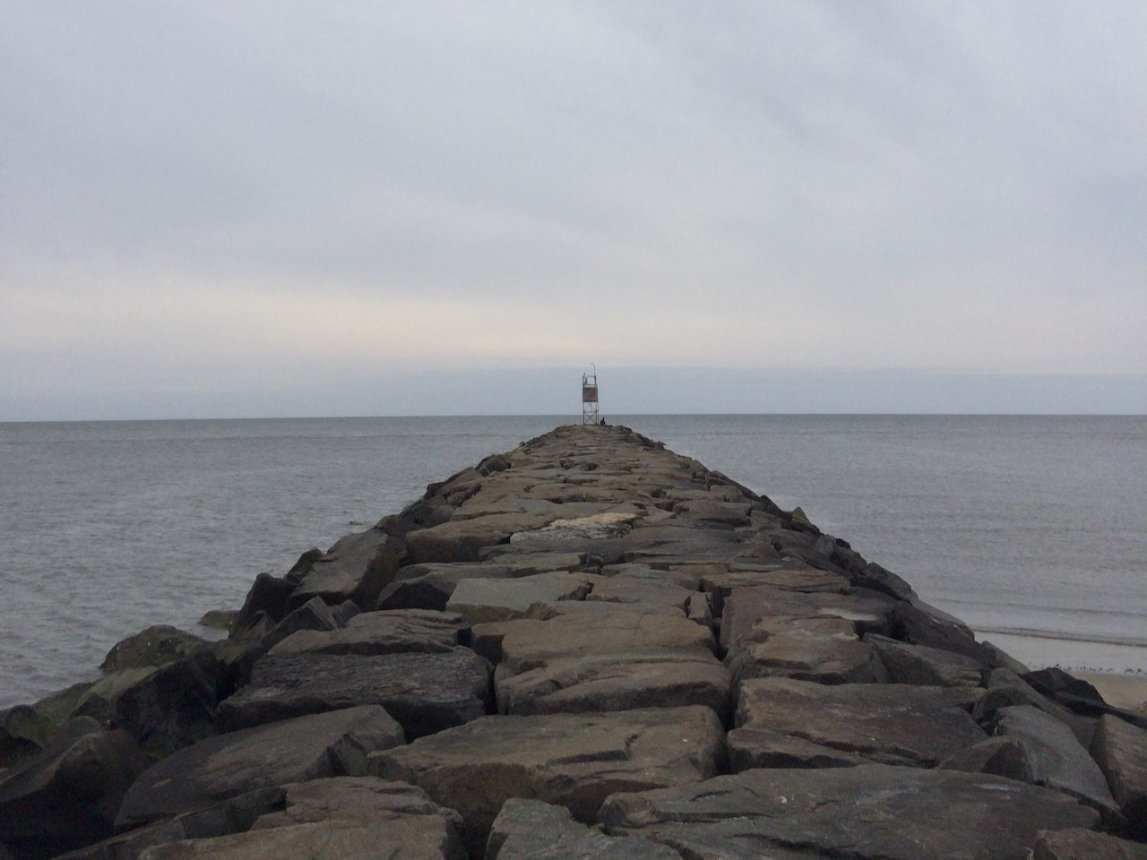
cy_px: 430
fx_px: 961
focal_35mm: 29
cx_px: 574
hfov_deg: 61.7
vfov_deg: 48.2
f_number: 2.2
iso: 32
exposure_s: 1/1282
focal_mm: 4.15
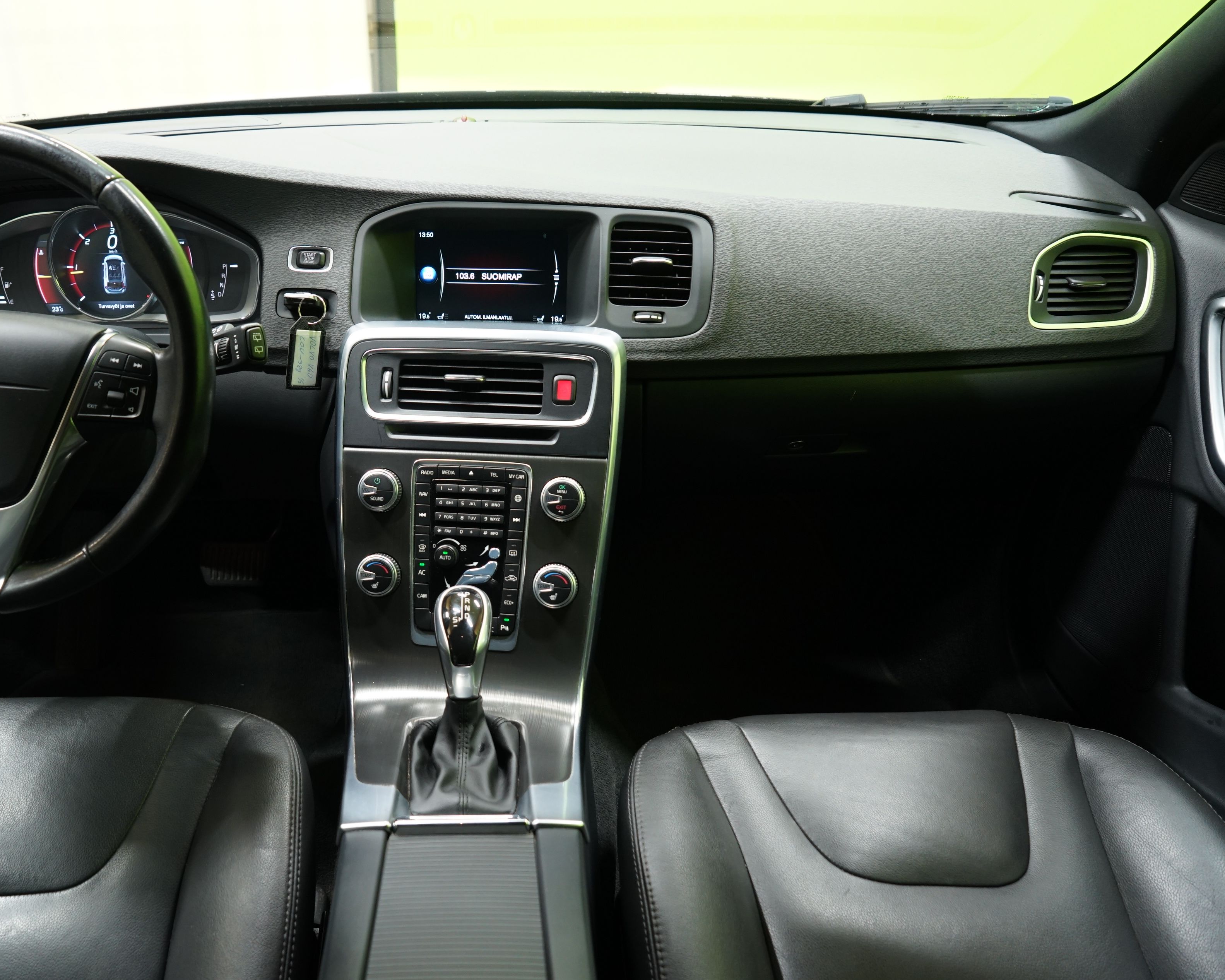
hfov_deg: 61.5
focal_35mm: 28
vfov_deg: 51.5
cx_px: 474
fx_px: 1015
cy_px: 476
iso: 1000
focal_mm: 24
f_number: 4.5
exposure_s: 1/20
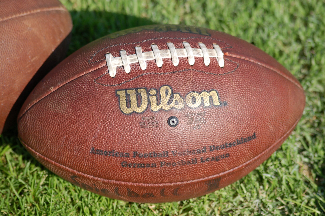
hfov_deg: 13.7
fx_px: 1352
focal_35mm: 150
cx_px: 162
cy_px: 108
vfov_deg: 9.1
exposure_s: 1/1250
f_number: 4.5
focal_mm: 100
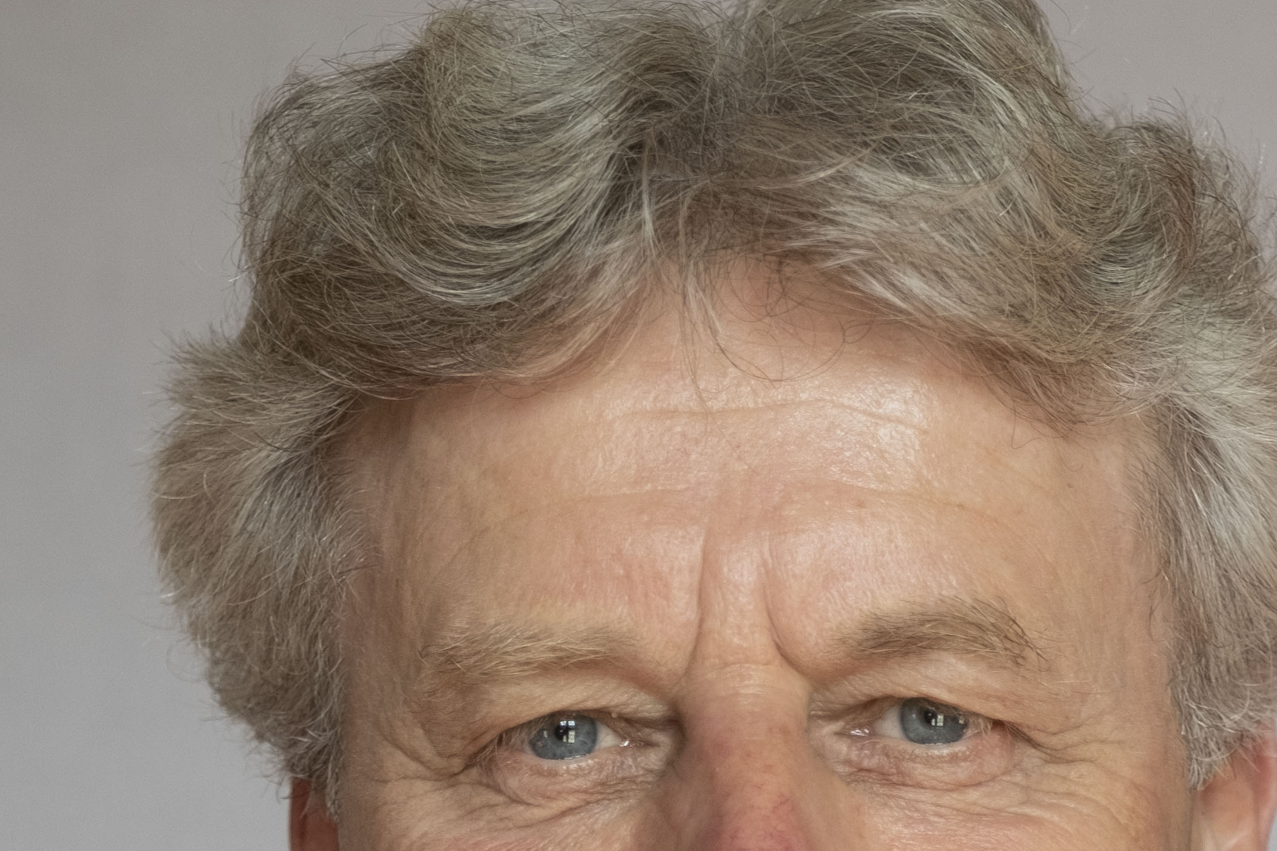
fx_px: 6526
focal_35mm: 184
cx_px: 641
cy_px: 897
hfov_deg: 11.2
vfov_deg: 7.4
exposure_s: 1/160
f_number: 2.8
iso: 320
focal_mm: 41.4
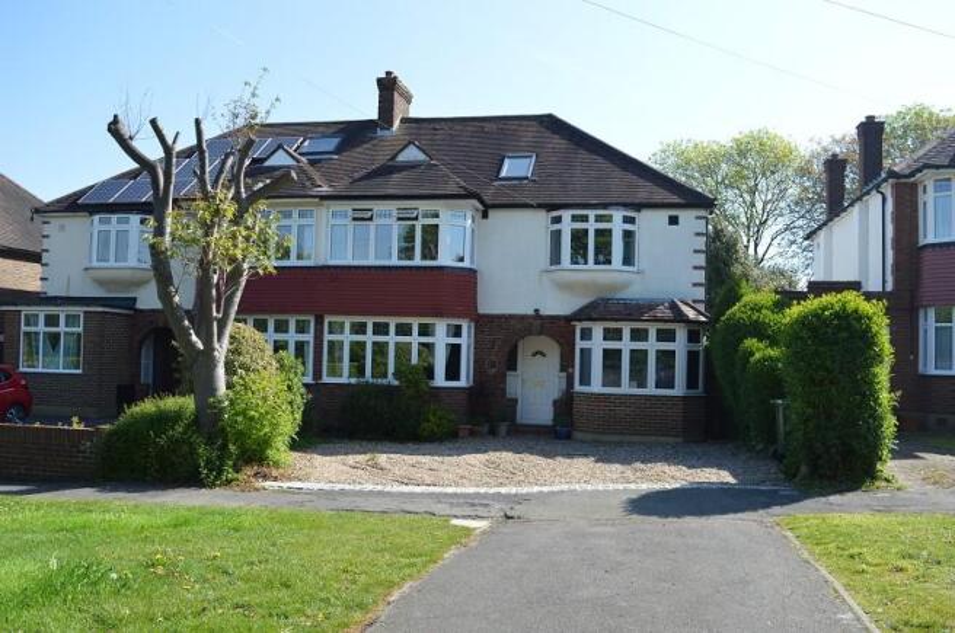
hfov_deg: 59.6
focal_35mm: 32
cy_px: 316
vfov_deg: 41.6
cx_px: 478
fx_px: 834
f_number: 7.1
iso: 100
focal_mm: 21
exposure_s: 1/200
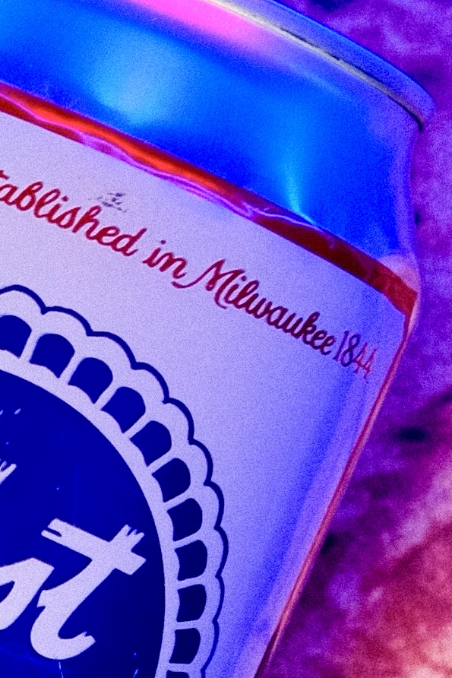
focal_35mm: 275
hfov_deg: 4.9
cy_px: 751
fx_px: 5177
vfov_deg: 7.4
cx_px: -567
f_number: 6.3
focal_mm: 32
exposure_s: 1/125
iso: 1000
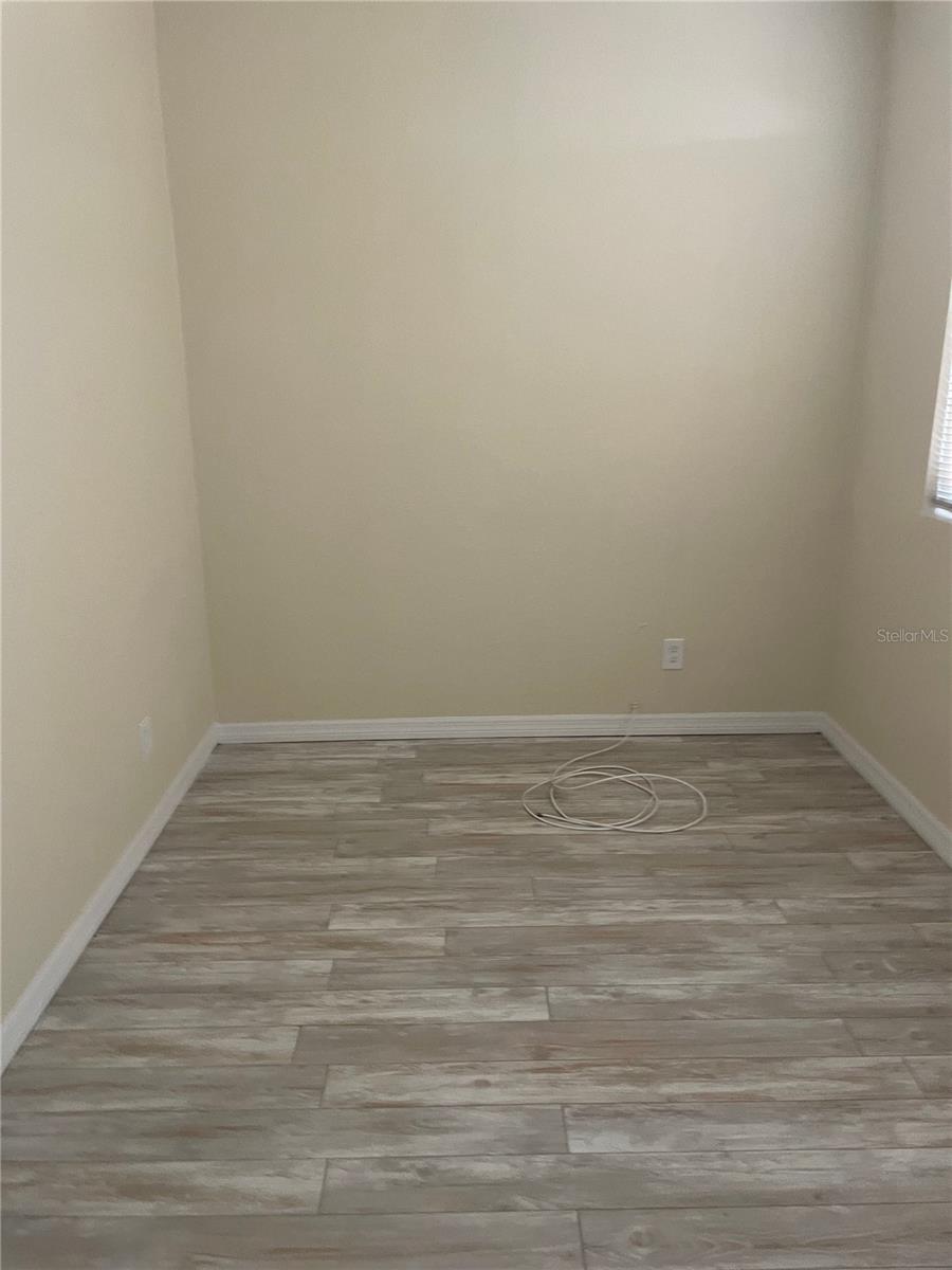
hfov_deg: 53.1
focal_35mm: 26
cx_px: 476
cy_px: 635
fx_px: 953
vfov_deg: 67.3
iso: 100
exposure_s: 1/60
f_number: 1.6
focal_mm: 4.2
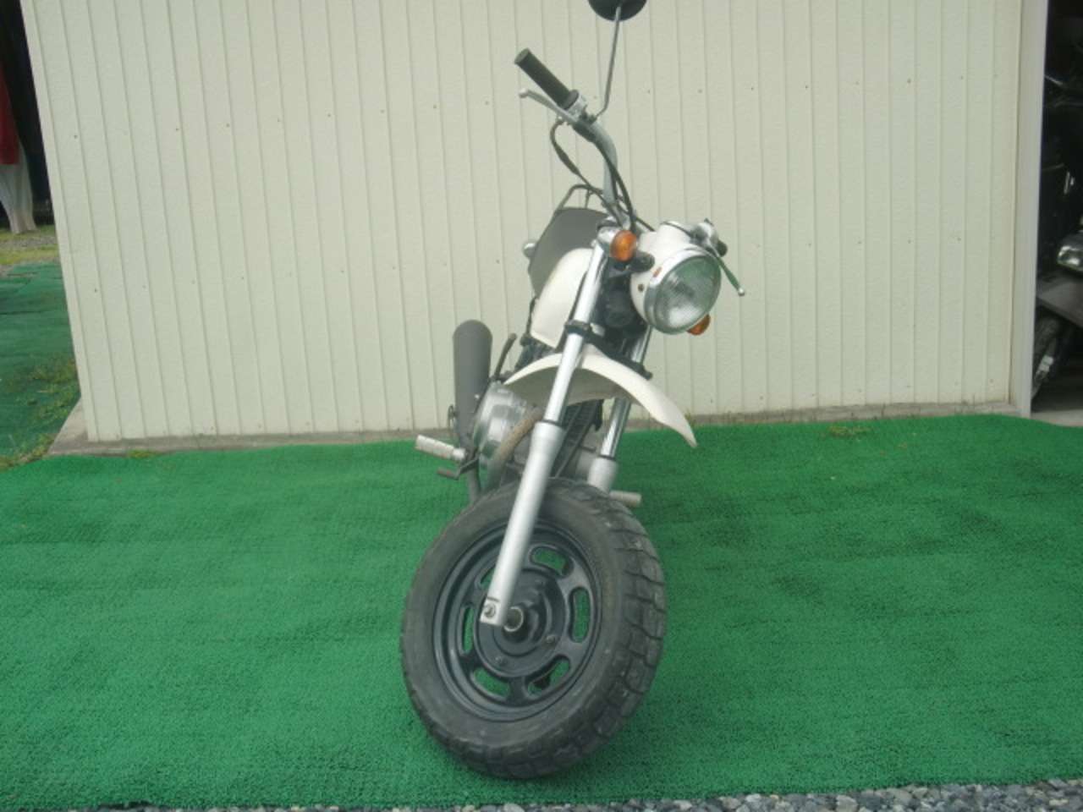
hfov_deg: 49.0
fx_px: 1189
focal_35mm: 38
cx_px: 542
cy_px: 406
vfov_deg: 37.7
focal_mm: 6.66
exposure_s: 1/320
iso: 64
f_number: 3.9
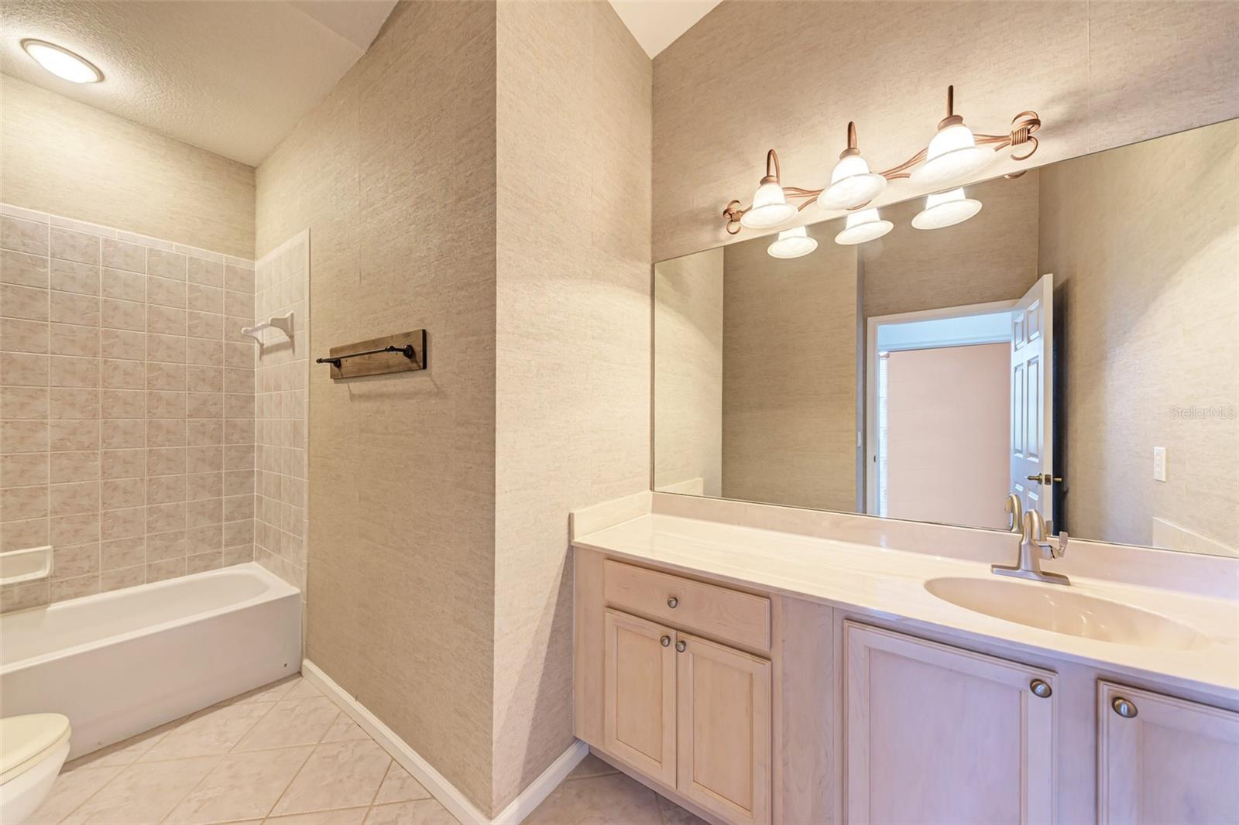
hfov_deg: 112.6
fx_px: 413
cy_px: 412
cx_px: 620
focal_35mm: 12
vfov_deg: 90.0
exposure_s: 1/30
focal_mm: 12
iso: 400
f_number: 5.6
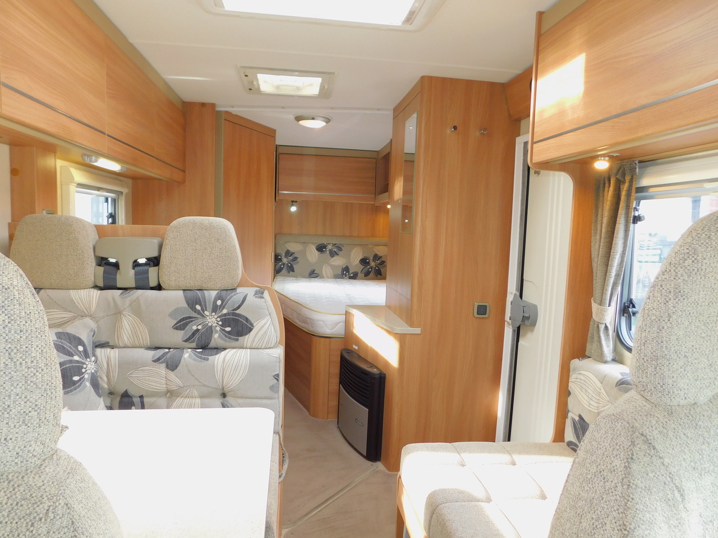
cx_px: 359
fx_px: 477
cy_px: 269
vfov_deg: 58.9
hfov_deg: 73.9
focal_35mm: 23
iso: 200
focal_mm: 4
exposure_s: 1/30
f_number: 3
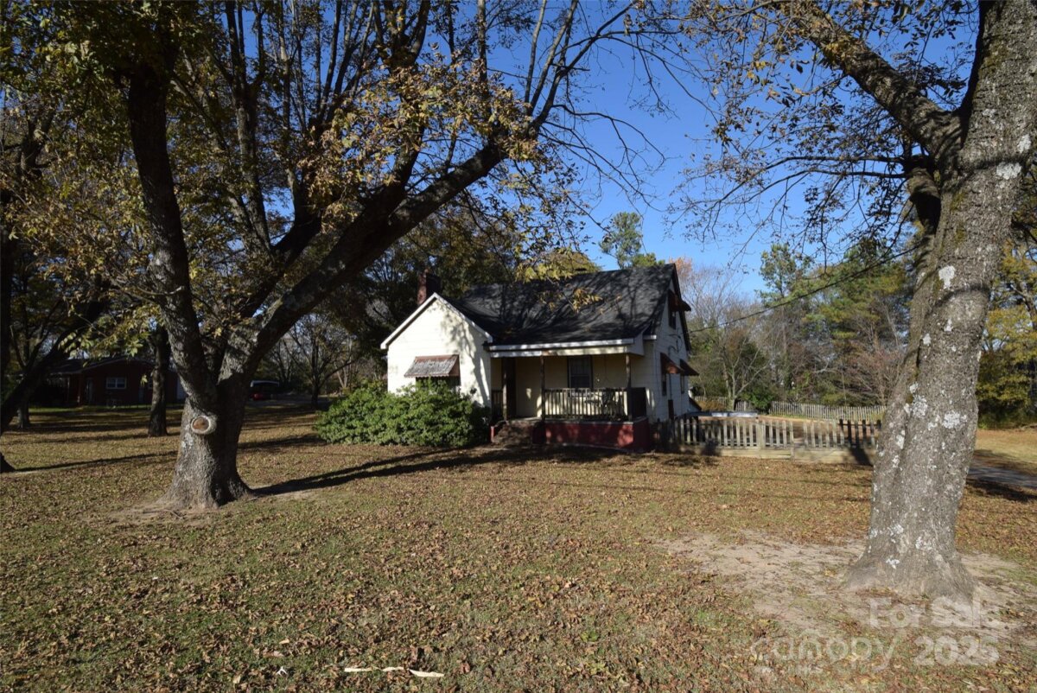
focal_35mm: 18
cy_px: 346
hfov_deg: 90.0
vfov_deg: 67.5
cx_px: 518
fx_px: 519
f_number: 9
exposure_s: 1/320
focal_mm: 12
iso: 200
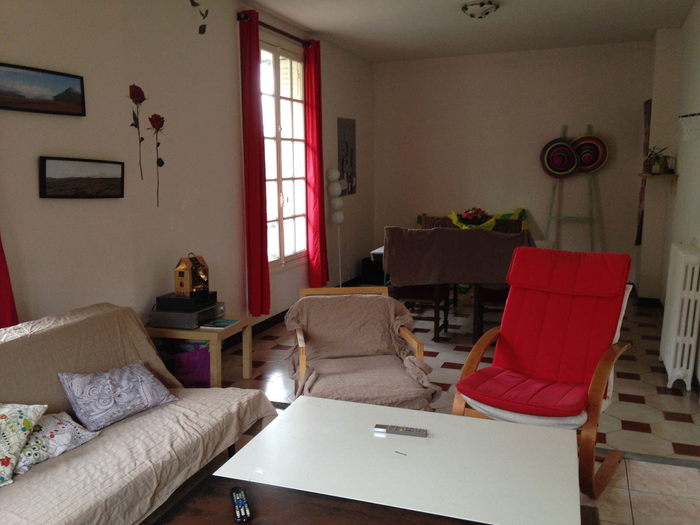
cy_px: 262
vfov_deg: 42.9
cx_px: 350
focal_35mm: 33
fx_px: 667
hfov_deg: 55.4
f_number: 2.4
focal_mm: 4.12
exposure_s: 1/20
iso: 80
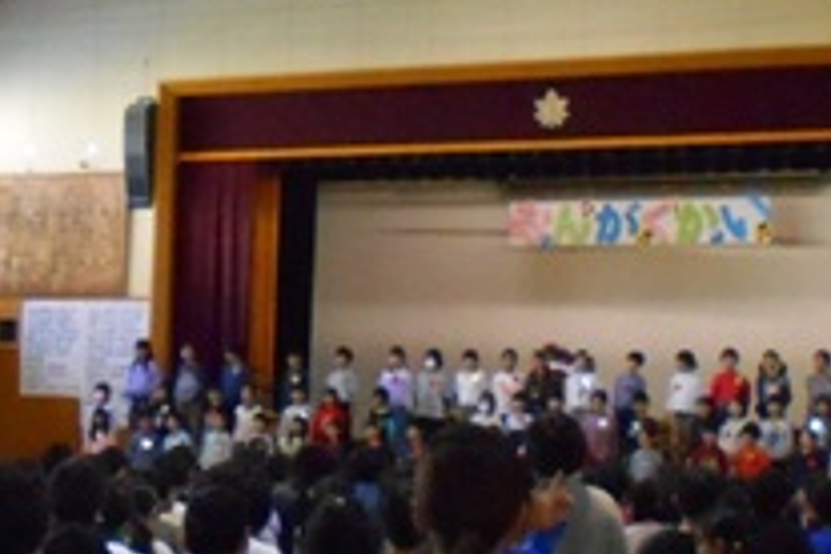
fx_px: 1939
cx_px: 317
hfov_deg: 24.1
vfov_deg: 16.1
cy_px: 78
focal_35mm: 84
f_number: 3.2
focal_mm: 4.6
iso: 800
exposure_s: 1/200
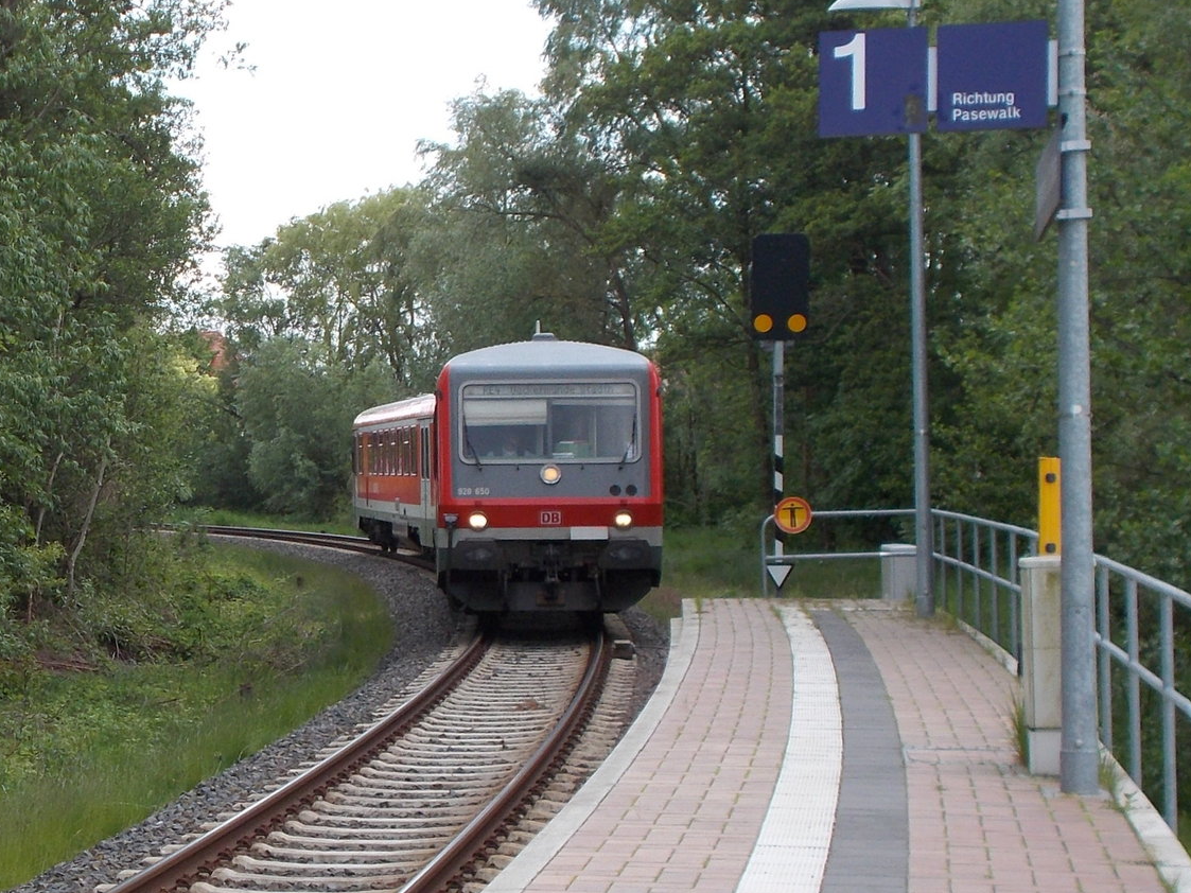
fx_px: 1617
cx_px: 561
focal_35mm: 47
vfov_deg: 30.9
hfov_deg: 40.4
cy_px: 456
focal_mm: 7.9
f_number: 4.2
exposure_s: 1/250
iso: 80
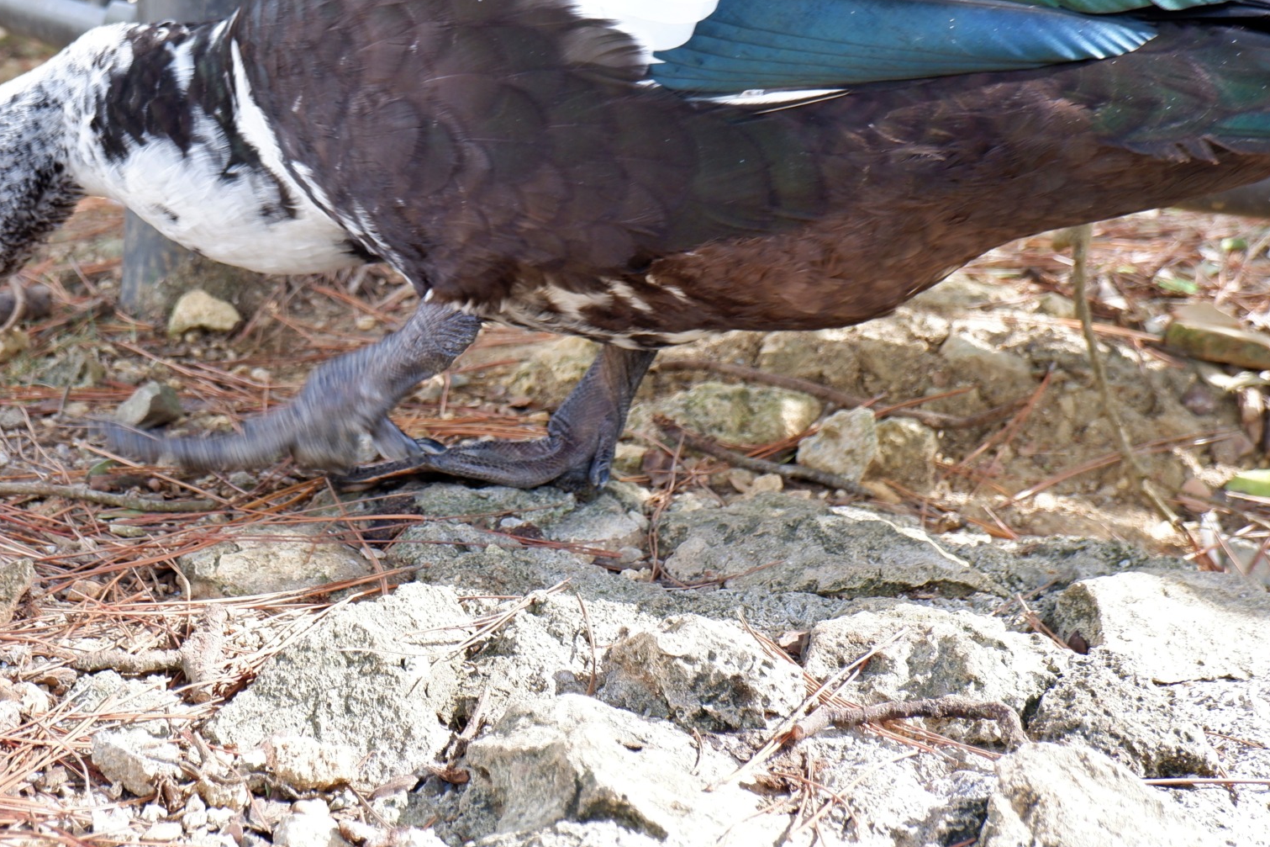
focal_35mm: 61
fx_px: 2152
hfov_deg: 32.3
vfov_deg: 21.9
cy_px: 137
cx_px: 327
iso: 200
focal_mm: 24.2
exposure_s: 1/110
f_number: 4.4
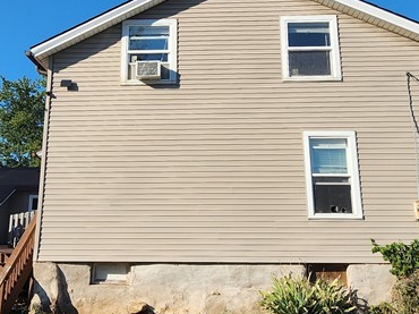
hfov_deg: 51.1
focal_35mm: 36
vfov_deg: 39.6
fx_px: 435
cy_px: 142
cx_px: 171
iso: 50
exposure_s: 1/1567
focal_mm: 2.2
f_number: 2.2
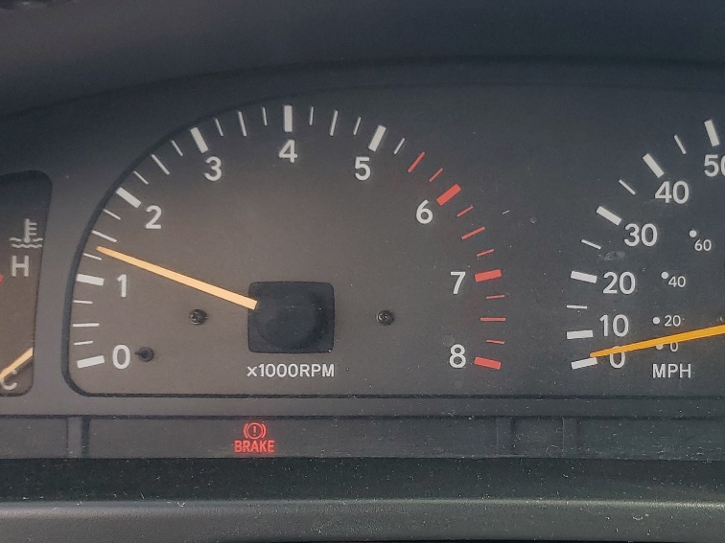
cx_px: 573
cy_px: 402
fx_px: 1152
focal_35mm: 55
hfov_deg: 34.0
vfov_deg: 26.2
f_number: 1.5
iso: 50
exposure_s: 1/312
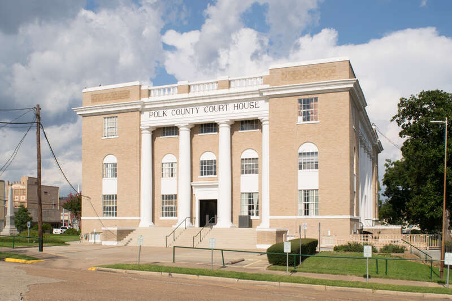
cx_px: 226
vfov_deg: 40.0
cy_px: 150
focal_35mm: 33
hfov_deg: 57.2
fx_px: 414
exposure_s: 1/640
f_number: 11
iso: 200
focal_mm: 22
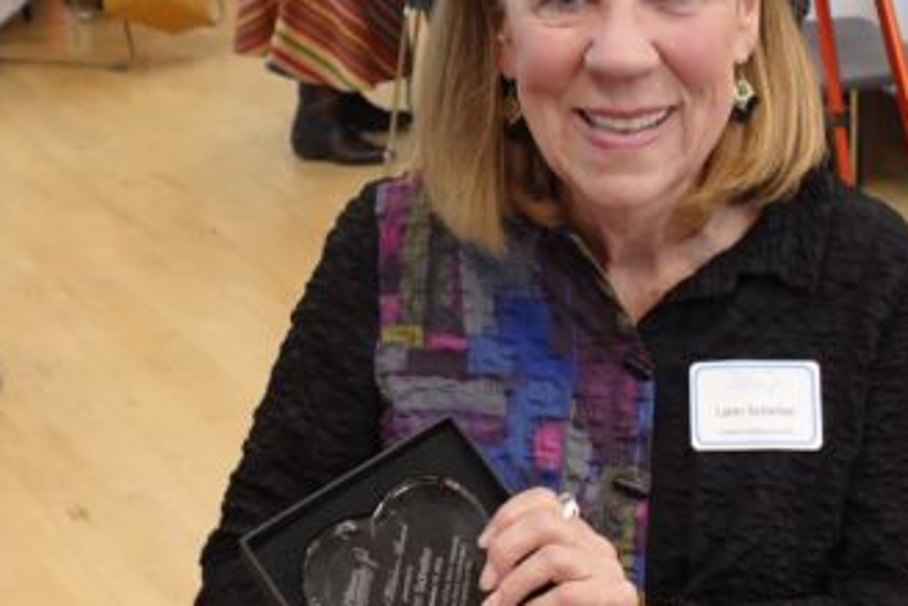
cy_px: 260
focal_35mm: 110
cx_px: 570
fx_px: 2776
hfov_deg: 18.5
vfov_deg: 12.5
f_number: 2.8
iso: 800
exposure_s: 1/20
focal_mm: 17.59
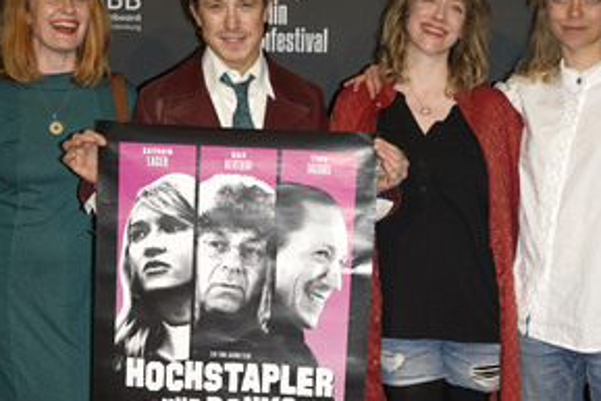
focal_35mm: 67
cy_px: 220
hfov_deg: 30.1
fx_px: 1119
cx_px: 313
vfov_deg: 20.3
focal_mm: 43
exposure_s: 1/200
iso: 320
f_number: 5.6
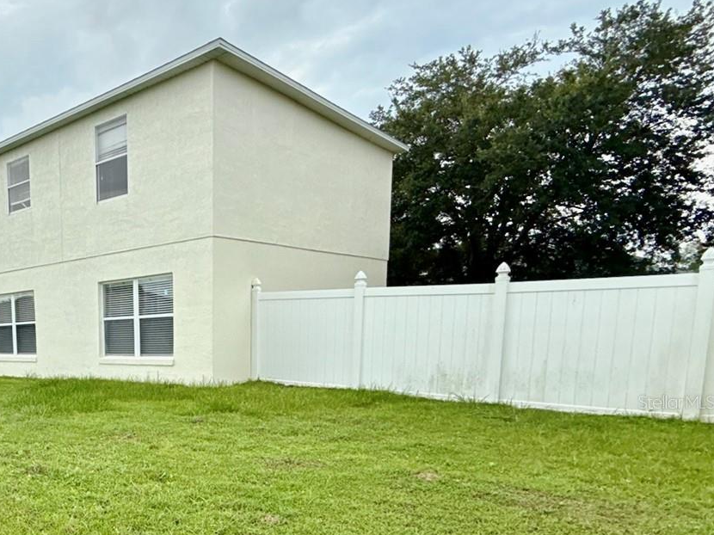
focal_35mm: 27
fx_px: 557
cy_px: 402
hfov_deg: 54.0
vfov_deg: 49.3
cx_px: 31
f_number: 2.2
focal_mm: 2.22
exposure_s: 1/717
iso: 64
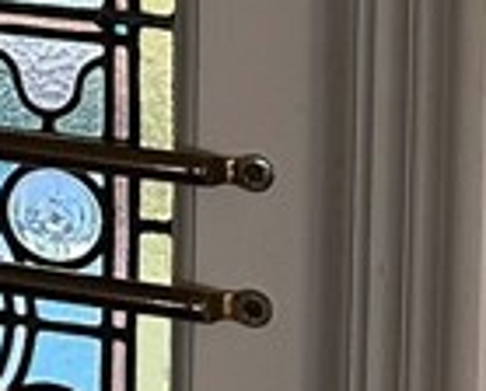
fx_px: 2481
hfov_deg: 10.2
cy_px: -405
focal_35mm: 172
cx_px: -545
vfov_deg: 8.5
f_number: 1.78
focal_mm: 6.86
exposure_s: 1/95
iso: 250
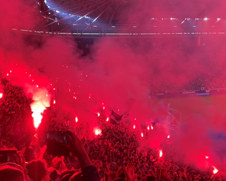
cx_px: 121
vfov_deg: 38.2
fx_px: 261
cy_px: 83
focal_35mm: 39
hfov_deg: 46.8
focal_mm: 3.99
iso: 50
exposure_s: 1/120
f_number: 1.8
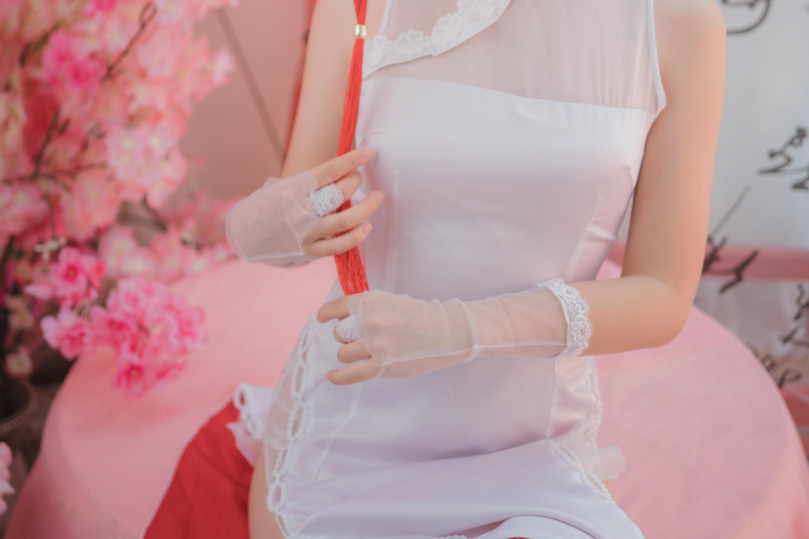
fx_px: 1708
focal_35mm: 76
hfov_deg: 26.7
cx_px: 407
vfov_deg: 17.9
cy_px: 170
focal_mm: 50
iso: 160
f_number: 2.8
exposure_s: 1/250
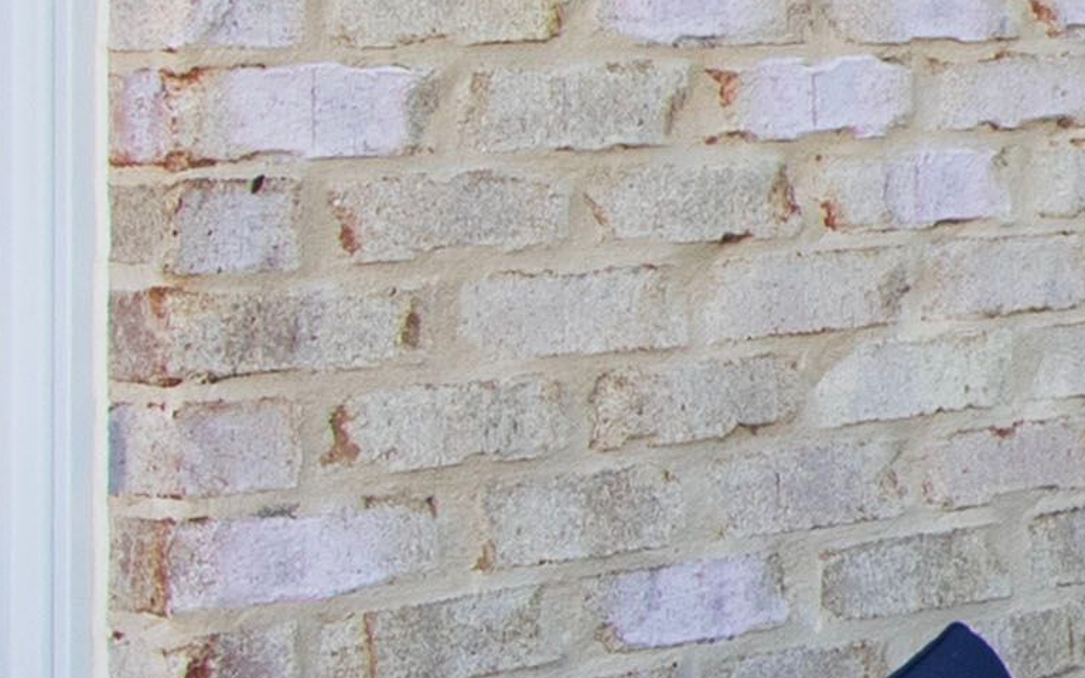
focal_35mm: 111
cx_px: 2109
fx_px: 3282
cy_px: 292
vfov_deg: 11.8
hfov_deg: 15.4
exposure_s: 1/160
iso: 250
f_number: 8
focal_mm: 10
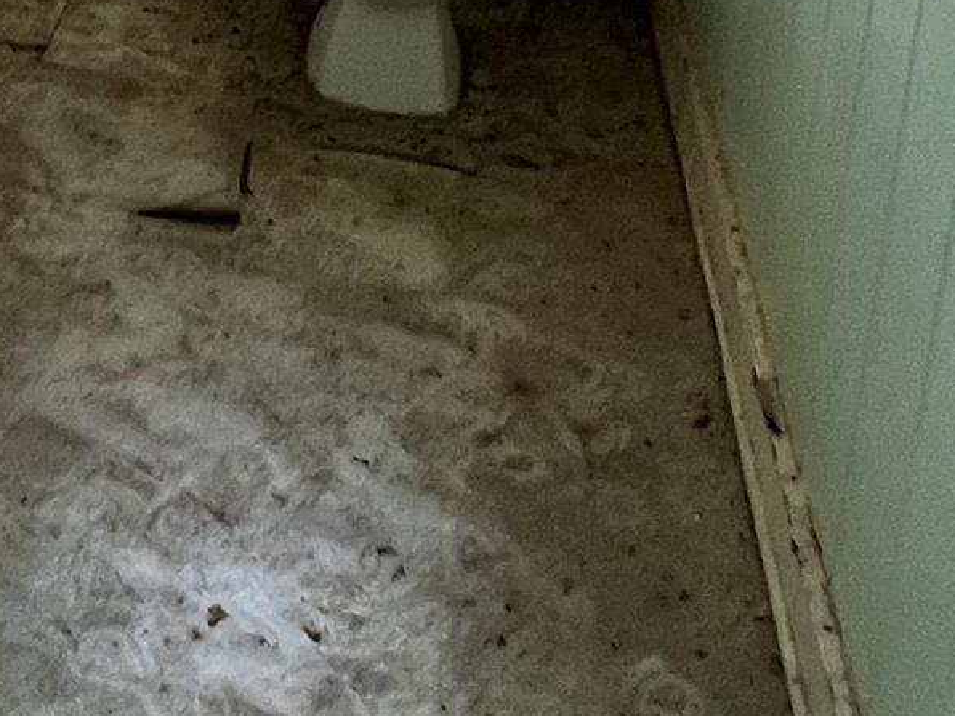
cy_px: -458
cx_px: -187
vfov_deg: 18.5
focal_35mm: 67
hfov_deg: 25.9
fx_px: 1848
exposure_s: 1/95
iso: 250
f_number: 1.8
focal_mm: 1.57
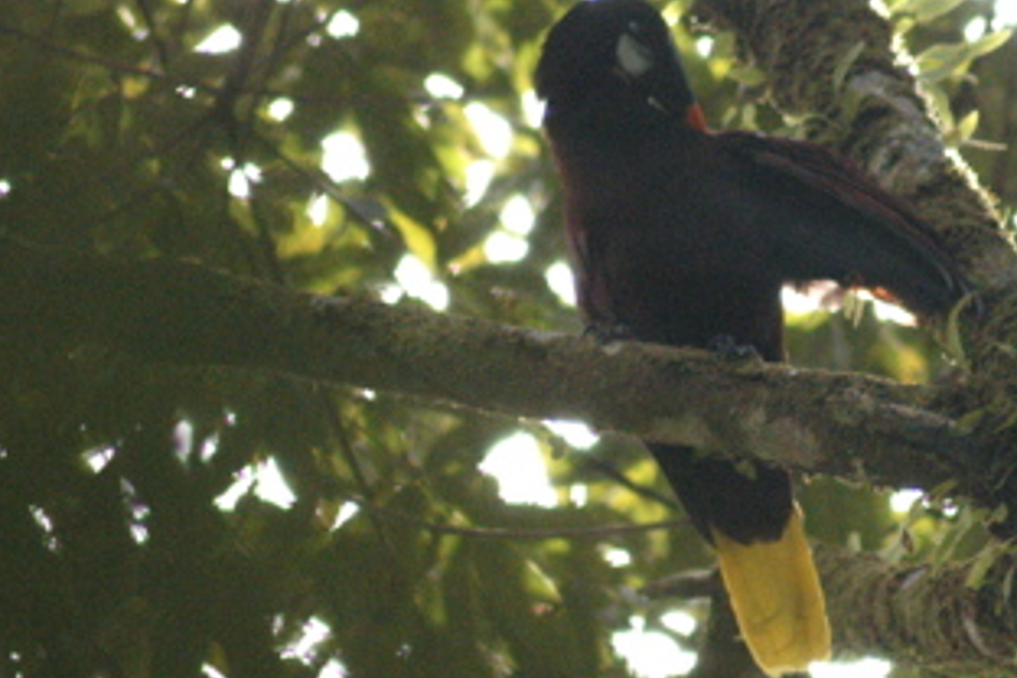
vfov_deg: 1.3
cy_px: 310
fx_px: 29321
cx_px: 670
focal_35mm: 1038
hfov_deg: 2.0
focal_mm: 300
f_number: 5.6
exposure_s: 1/1000
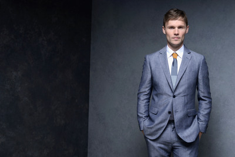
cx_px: 118
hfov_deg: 39.6
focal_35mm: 50
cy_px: 78
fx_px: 326
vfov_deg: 27.0
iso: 200
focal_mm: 50
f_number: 16
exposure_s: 1/160
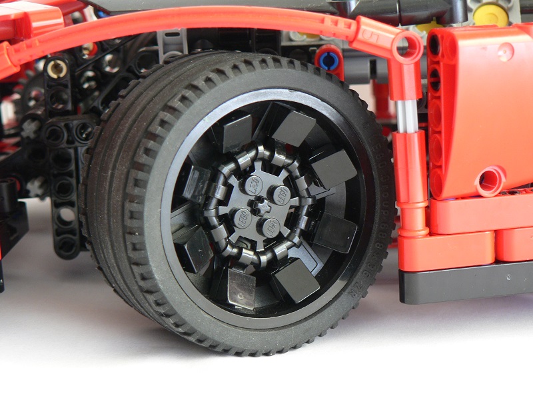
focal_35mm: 106
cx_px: 266
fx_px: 1632
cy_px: 200
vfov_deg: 14.0
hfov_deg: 18.5
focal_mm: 17.7
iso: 100
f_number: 3.2
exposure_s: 1/30
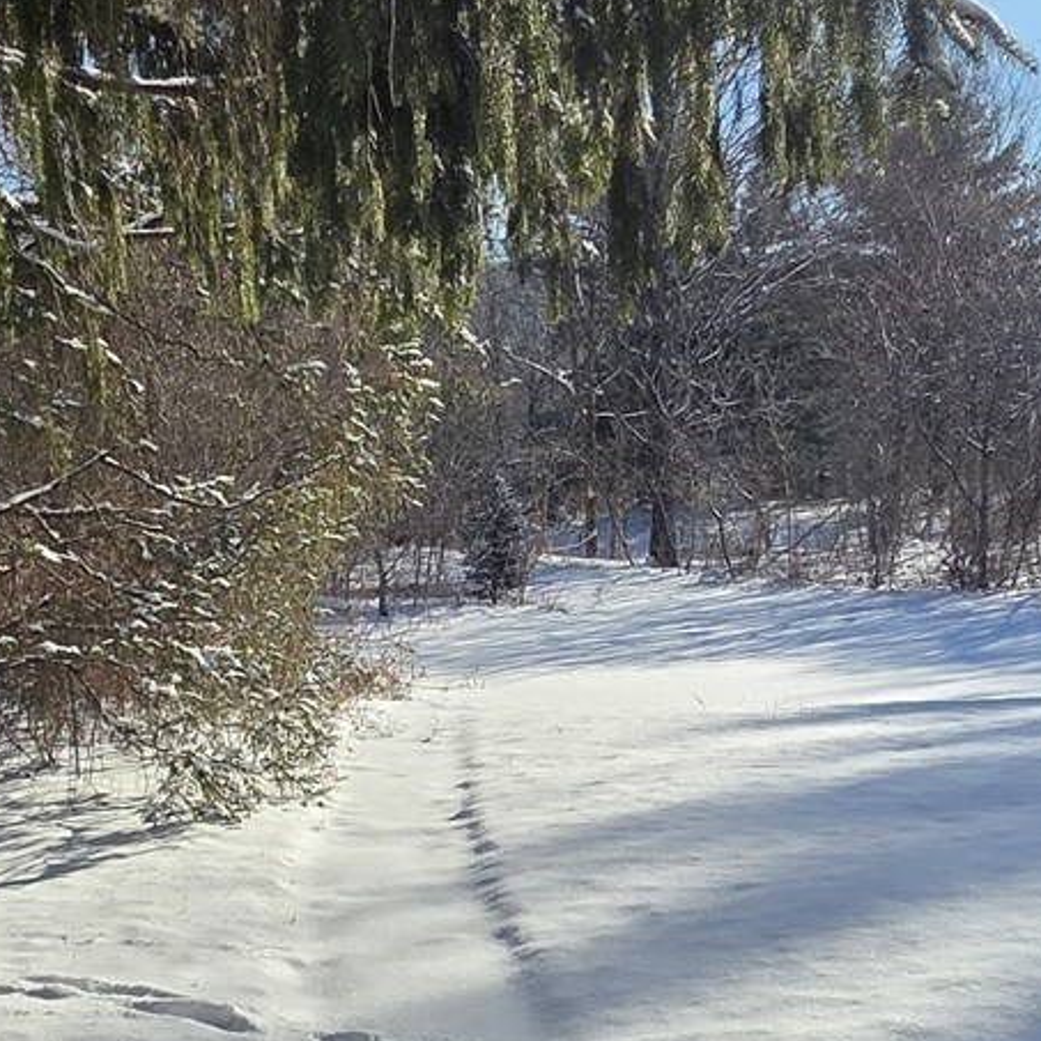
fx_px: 1769
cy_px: 756
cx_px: 595
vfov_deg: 32.3
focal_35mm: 52
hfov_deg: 32.7
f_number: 1.9
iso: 40
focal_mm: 2.2
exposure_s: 1/2723
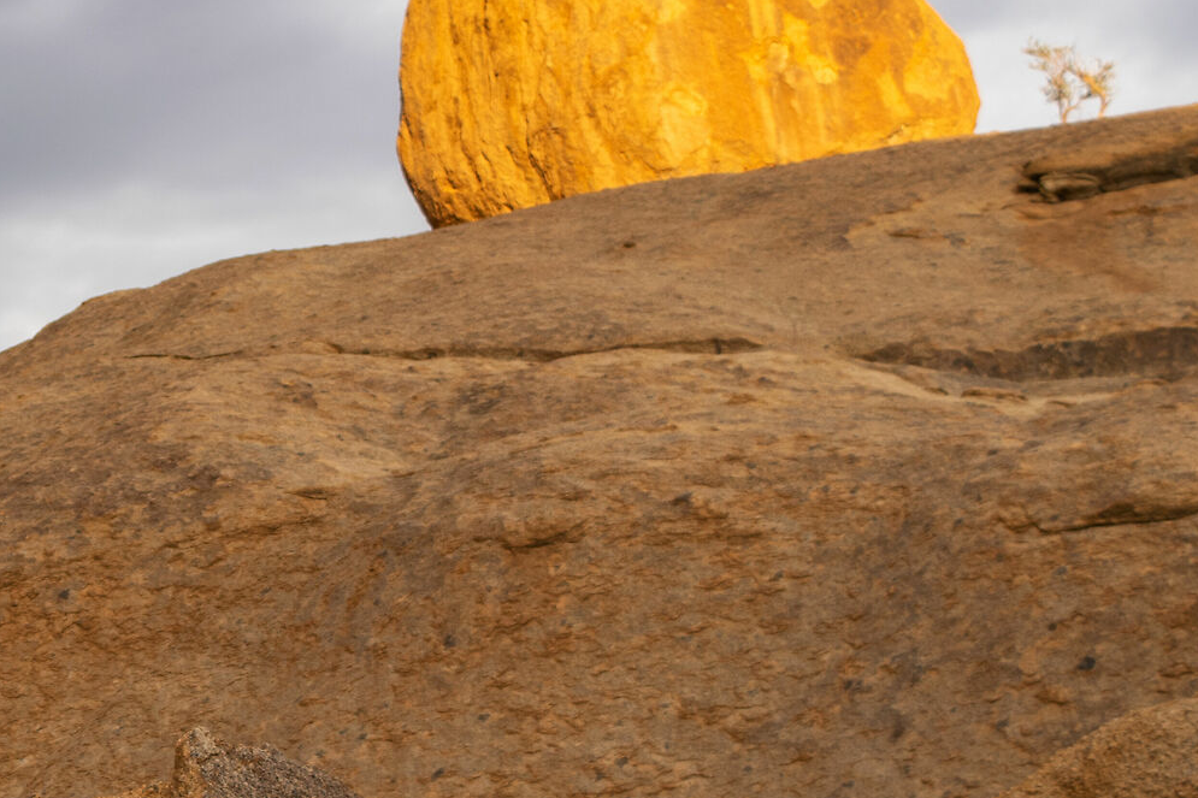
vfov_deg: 12.2
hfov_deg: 17.8
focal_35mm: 112
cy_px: 498
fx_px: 3733
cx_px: 7
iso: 100
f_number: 6.3
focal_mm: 31
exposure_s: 1/160
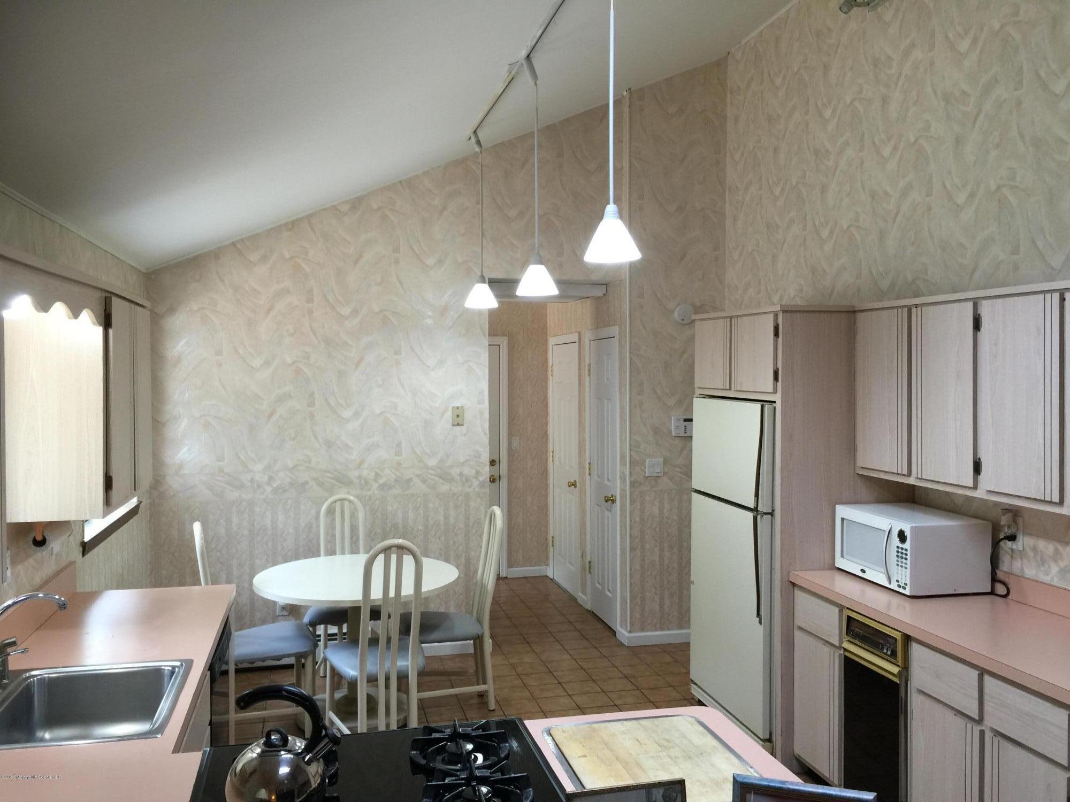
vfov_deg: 48.2
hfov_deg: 61.7
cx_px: 535
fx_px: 896
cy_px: 401
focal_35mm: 29
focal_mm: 4.15
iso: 32
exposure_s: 1/15
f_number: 2.2
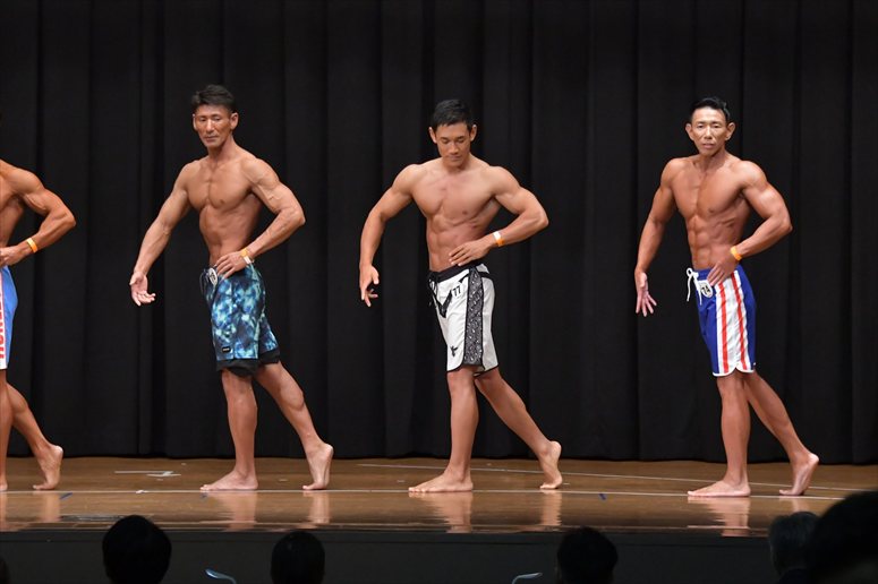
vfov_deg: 7.5
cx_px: 439
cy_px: 292
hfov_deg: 11.2
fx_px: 4461
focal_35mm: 183
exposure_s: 1/400
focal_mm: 122
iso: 6400
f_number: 5.6
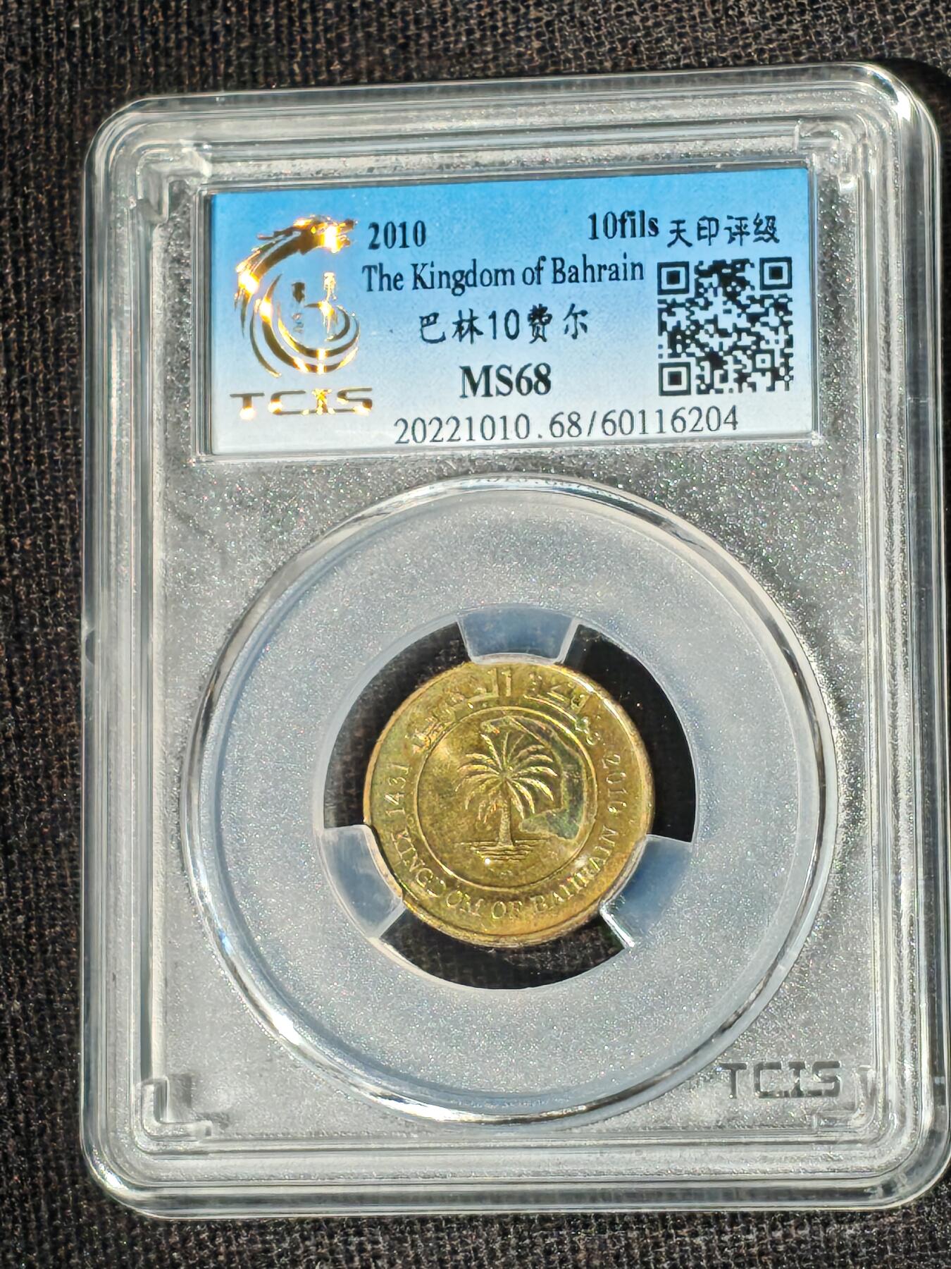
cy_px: 634
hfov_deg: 11.5
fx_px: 4725
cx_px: 476
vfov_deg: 15.3
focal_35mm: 129
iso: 50
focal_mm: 4.94
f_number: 1.5
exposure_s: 1/2150
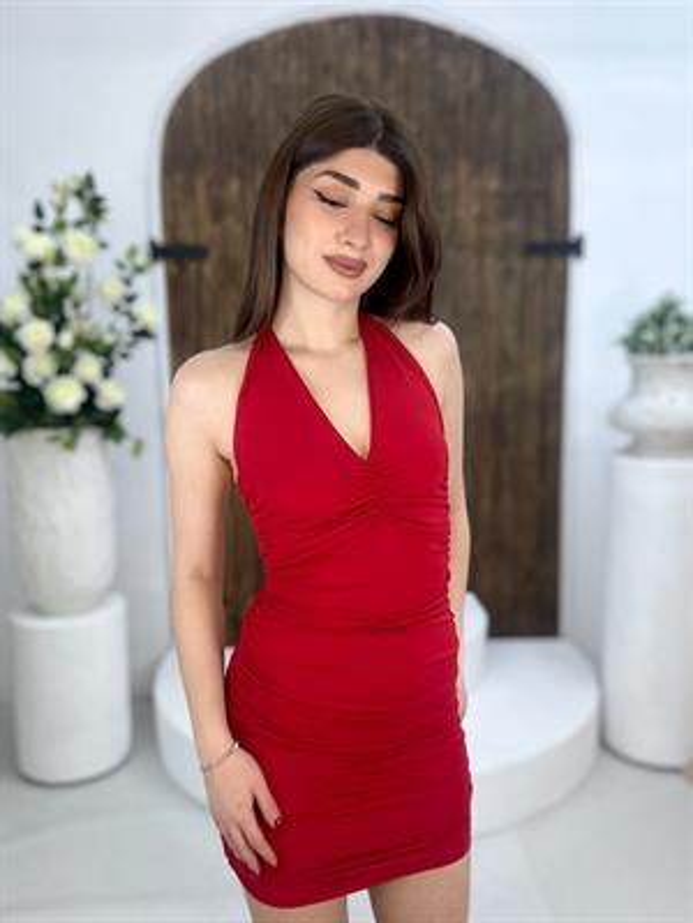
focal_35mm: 30
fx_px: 801
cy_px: 462
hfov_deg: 46.8
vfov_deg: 60.0
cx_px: 346
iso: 40
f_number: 1.9
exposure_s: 1/100
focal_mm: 2.69
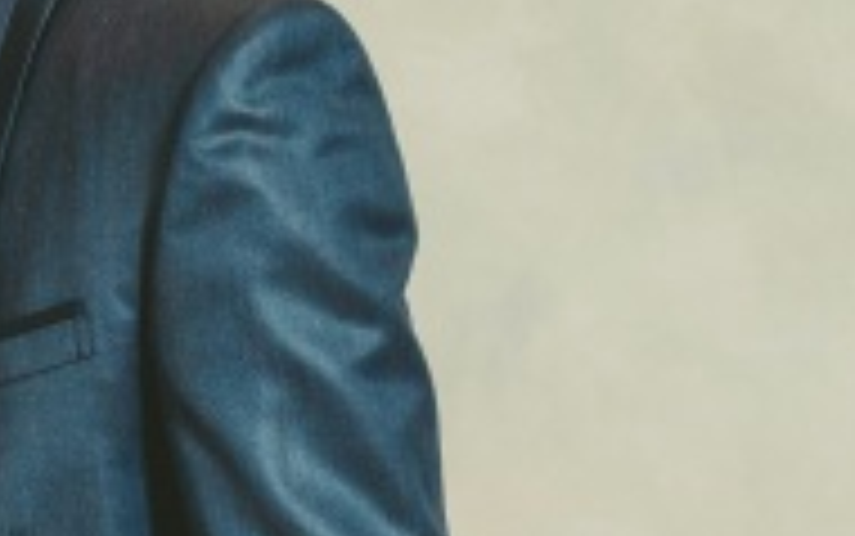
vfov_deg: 5.9
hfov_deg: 9.0
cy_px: 399
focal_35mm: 223
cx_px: -630
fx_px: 5199
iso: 400
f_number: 5.6
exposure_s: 1/80
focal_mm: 52
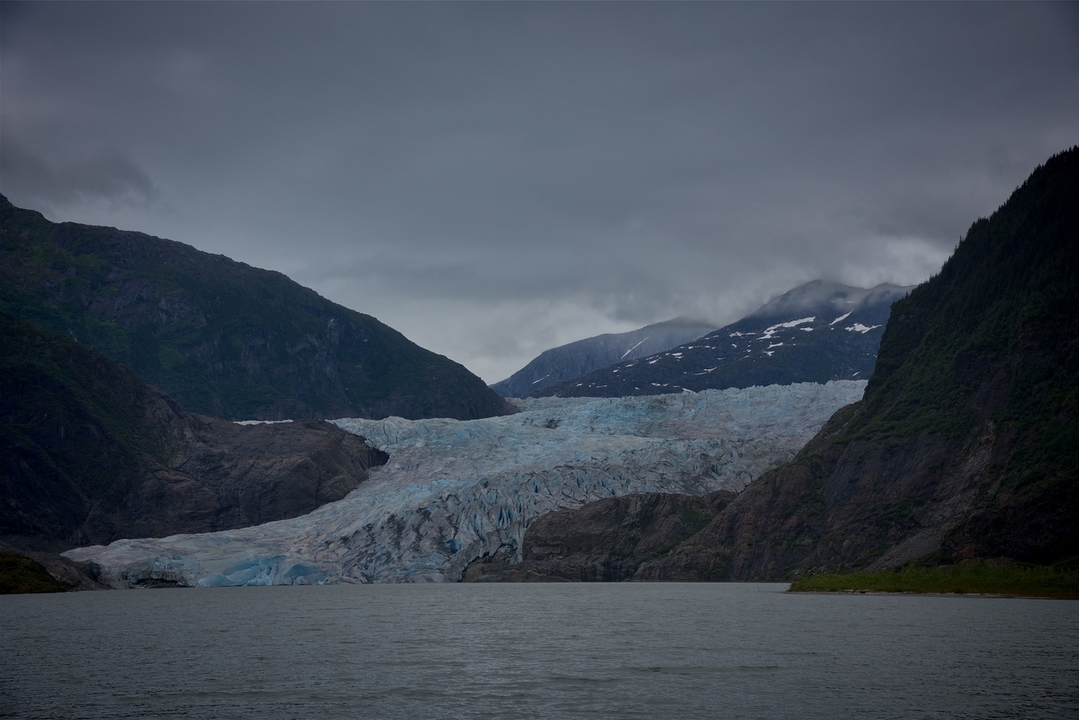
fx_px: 2098
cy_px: 360
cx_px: 540
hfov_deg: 28.8
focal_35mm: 70
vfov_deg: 19.5
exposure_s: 1/400
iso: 100
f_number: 10
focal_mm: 70
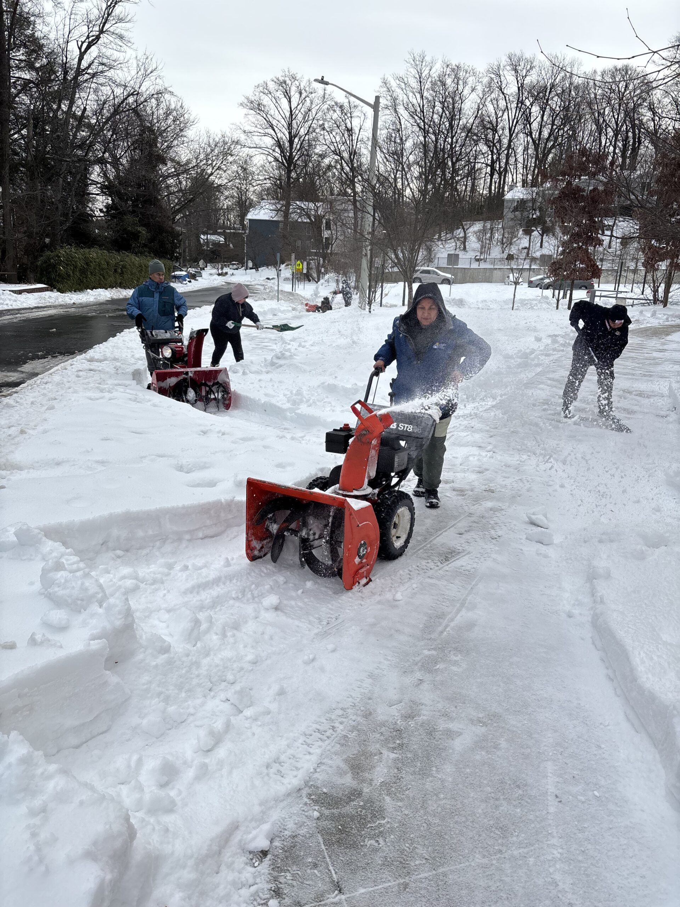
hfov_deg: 53.1
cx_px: 340
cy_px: 454
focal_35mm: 26
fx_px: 681
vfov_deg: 67.3
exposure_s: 1/3413
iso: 50
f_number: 1.6
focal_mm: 5.96
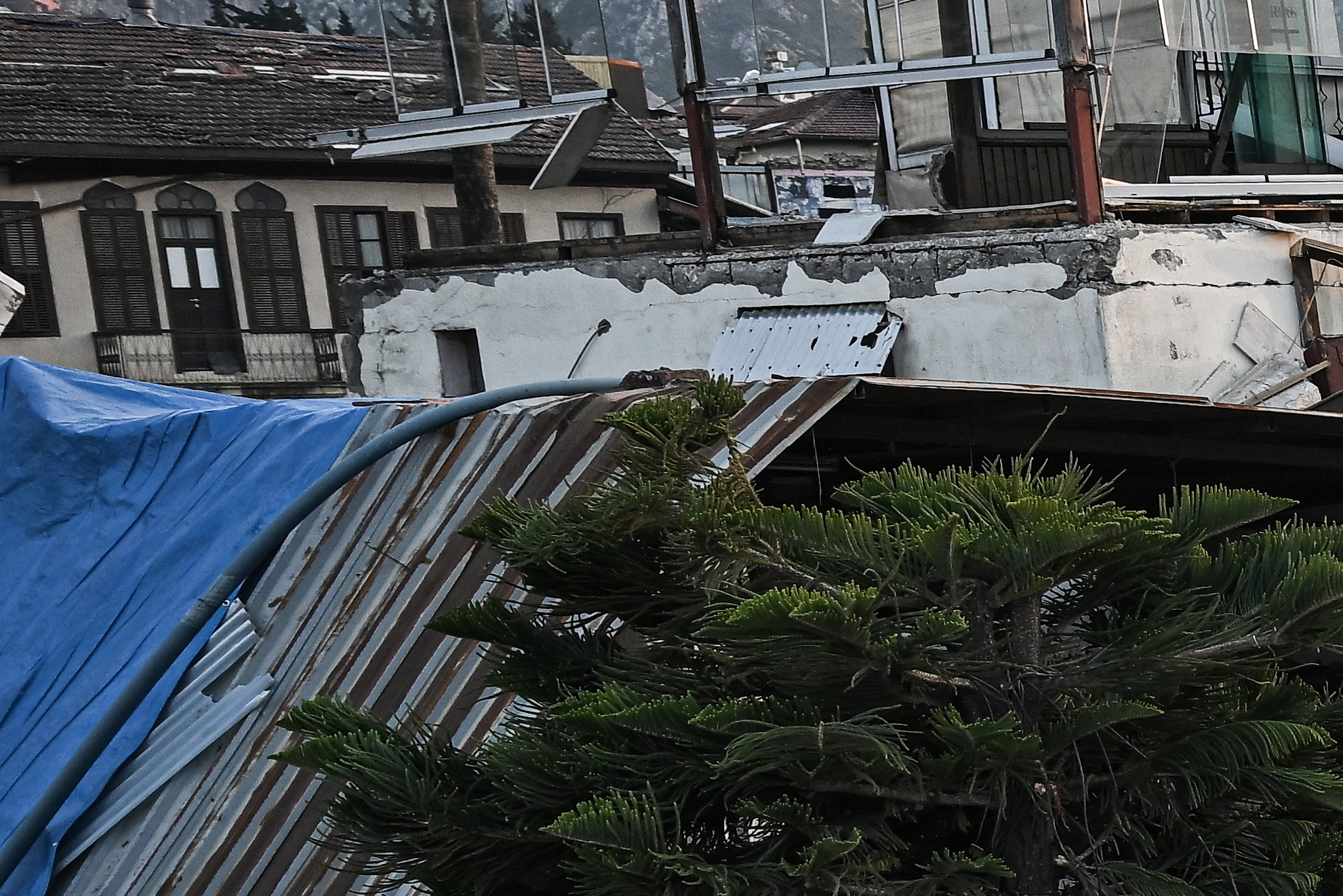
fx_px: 3731
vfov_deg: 13.4
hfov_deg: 15.6
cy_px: 1047
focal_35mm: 100
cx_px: 2798
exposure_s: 1/400
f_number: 4
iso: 250
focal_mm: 24
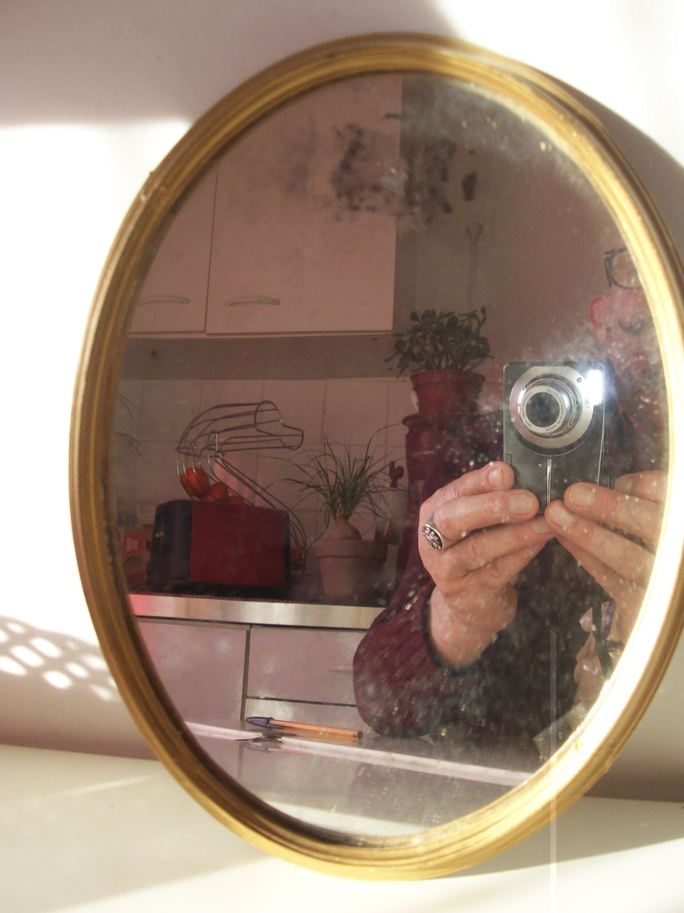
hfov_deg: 35.1
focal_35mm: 41
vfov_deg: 45.8
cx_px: 360
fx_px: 1081
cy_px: 480
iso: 80
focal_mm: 6
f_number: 2.7
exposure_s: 1/64
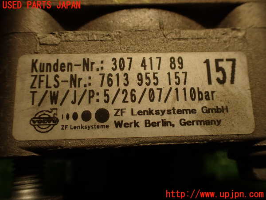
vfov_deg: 44.2
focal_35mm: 32
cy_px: 100
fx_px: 246
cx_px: 133
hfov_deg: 56.8
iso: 200
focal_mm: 5.79
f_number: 2.4
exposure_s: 1/50
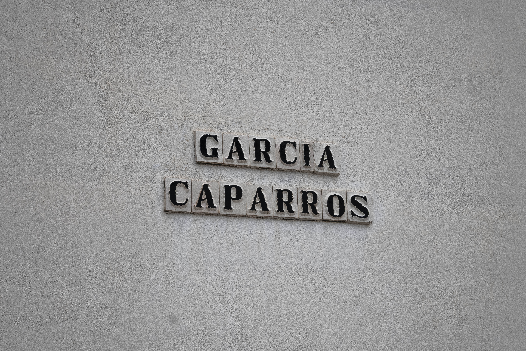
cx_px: 263
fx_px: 1096
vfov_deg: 18.2
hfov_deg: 27.0
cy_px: 176
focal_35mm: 75
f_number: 6.3
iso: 200
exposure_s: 1/250
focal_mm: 50
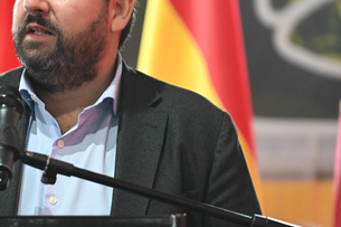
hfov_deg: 4.4
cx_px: 20
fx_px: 4468
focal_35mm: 472
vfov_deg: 2.9
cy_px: 134
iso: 1600
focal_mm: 200
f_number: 2.8
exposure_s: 1/200
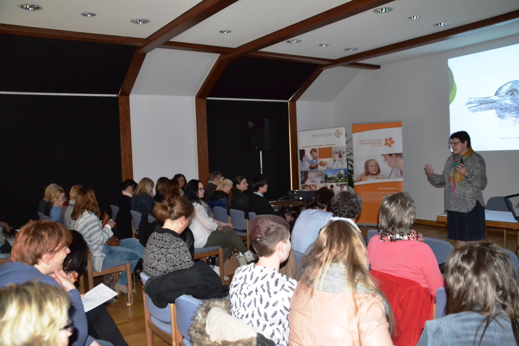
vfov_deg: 40.0
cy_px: 173
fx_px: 476
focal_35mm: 33
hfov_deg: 57.2
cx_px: 260
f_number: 3.5
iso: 3200
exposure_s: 1/60
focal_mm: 22
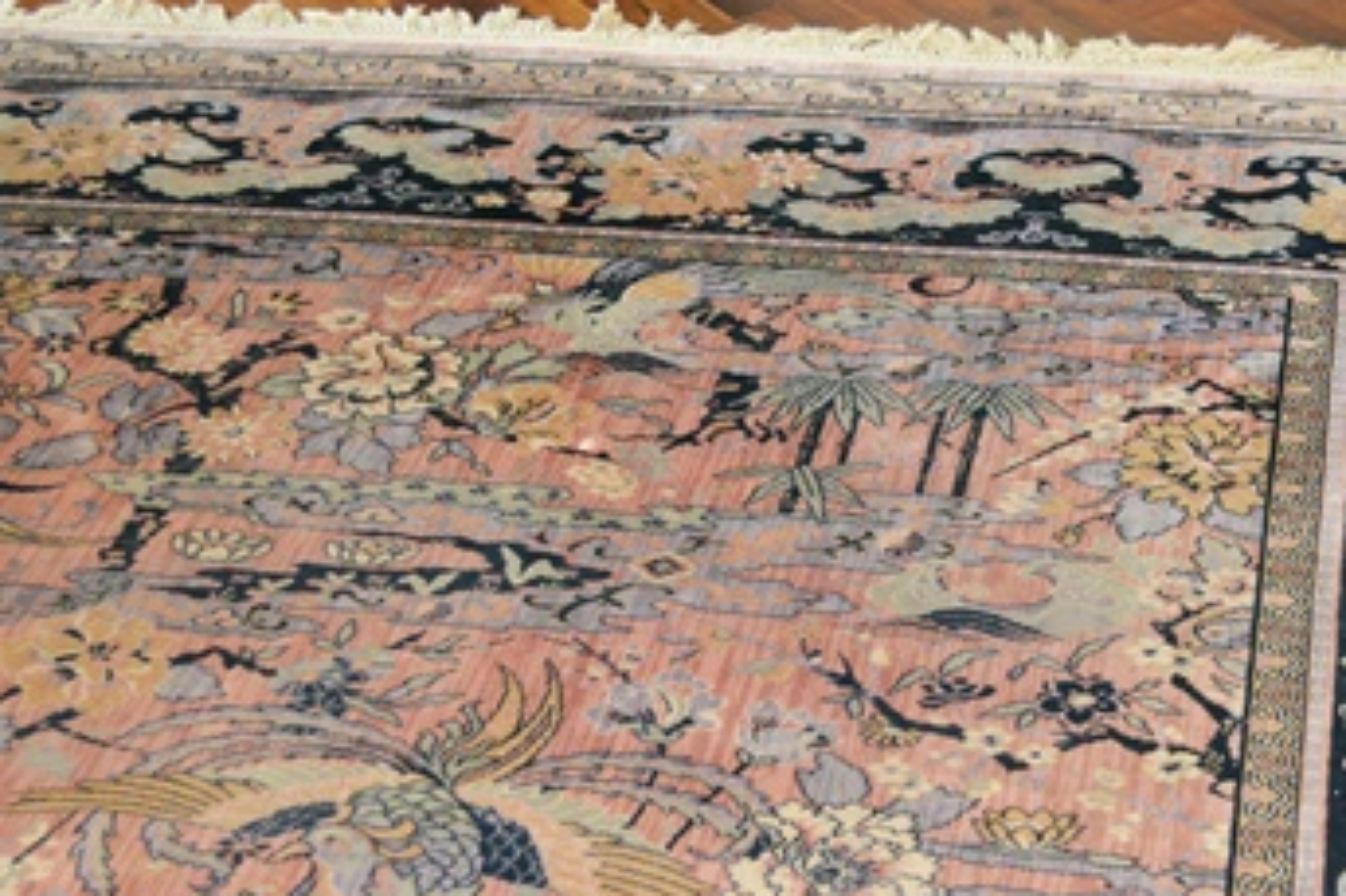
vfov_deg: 19.9
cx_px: 845
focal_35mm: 68
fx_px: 2541
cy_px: 665
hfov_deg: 29.5
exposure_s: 1/60
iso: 2000
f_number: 4.2
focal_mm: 26
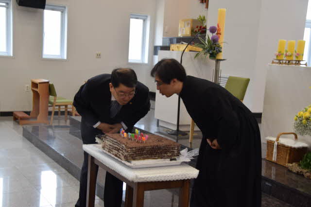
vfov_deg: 26.5
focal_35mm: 51
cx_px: 156
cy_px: 104
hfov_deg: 38.9
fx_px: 440
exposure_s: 1/80
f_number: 4.2
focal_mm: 34
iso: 400
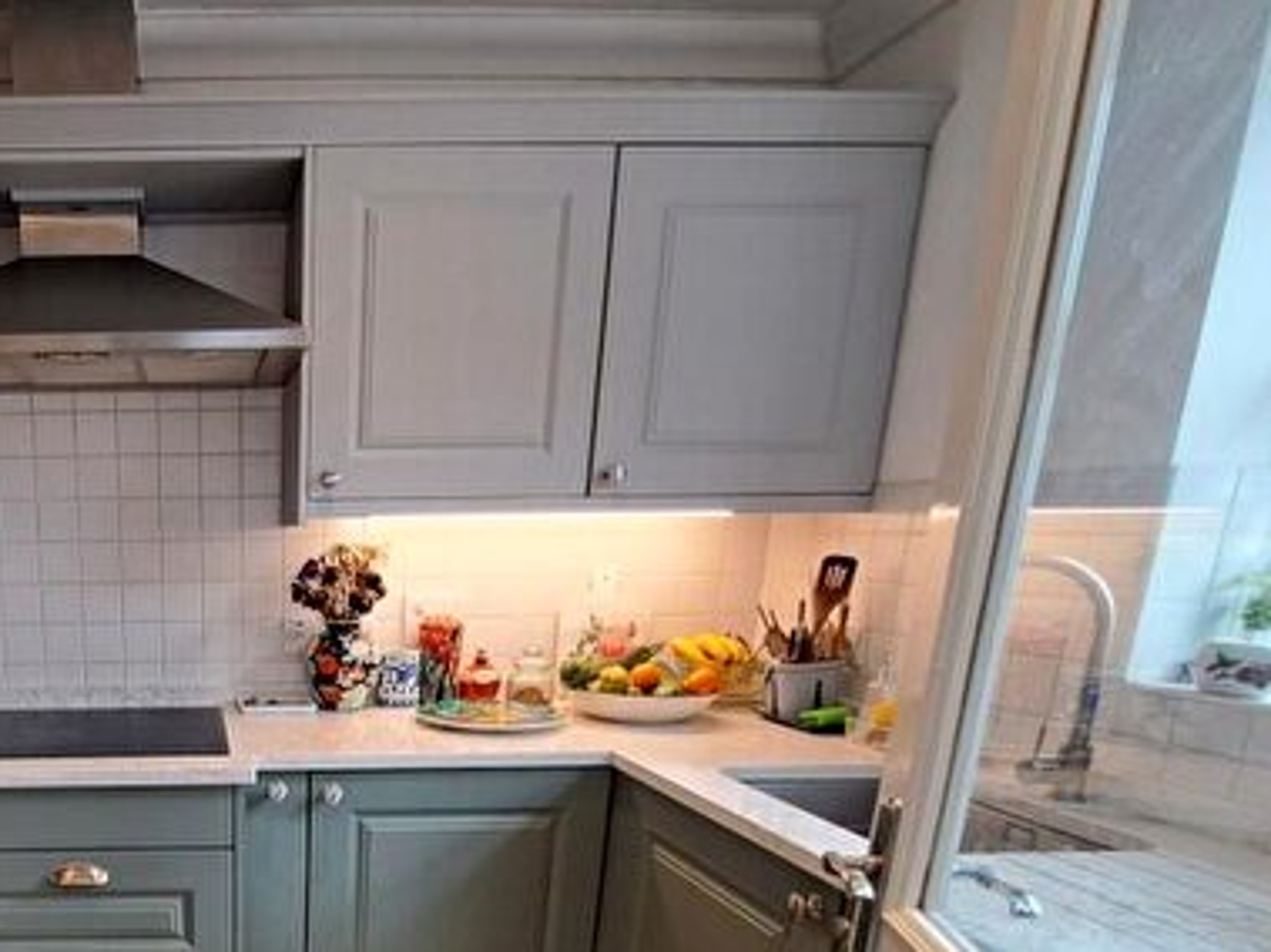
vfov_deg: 52.9
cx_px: 195
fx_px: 881
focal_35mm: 24
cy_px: 766
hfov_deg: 63.2
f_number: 2.2
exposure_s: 1/50
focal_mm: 1.74
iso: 100
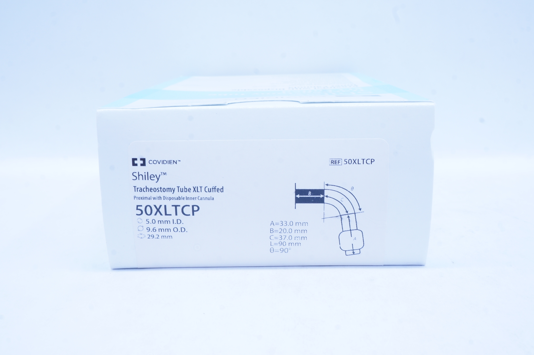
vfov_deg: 32.9
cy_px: 178
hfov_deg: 48.0
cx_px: 267
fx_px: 600
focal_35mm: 40
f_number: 16
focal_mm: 27
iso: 400
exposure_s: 1/8
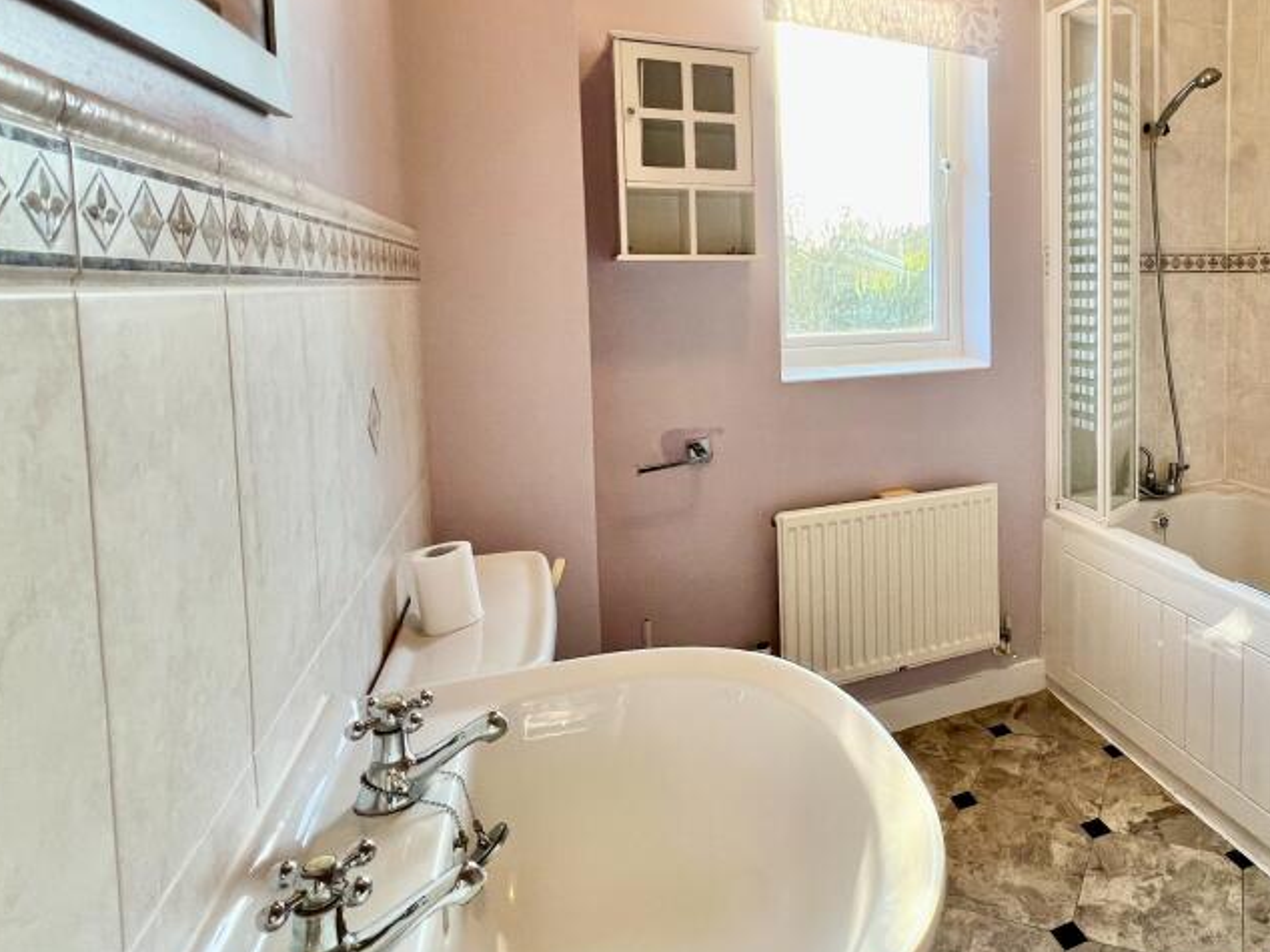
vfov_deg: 62.2
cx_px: 966
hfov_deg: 73.0
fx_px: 770
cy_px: 335
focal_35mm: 21
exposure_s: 1/99
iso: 50
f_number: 1.8
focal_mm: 1.57
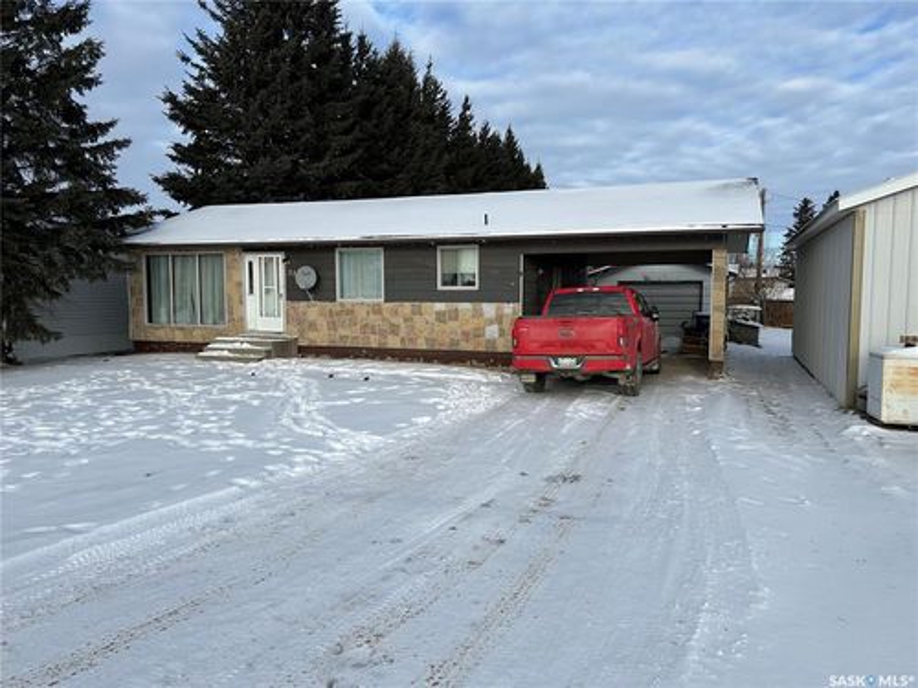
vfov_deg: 53.1
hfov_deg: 67.3
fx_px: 690
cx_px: 459
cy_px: 344
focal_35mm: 26
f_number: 1.5
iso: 50
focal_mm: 5.7
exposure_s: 1/4630
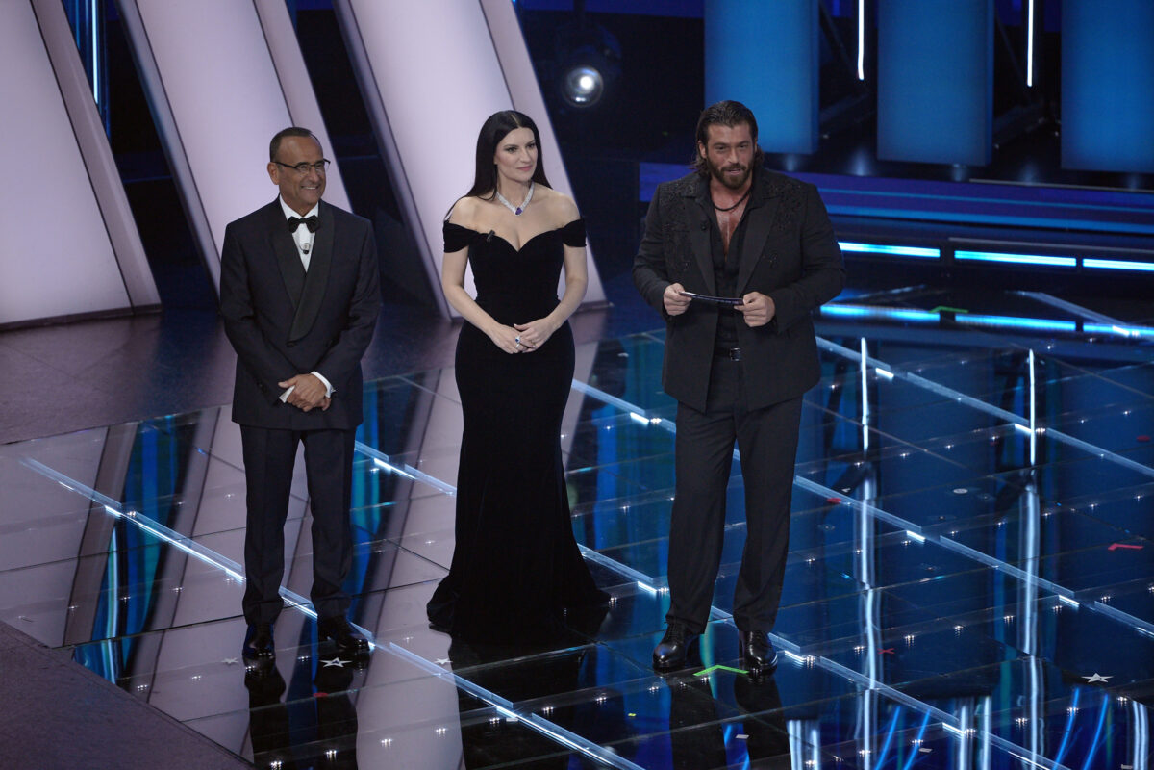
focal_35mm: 200
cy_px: 385
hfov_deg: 10.3
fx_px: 6411
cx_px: 577
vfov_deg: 6.9
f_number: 2.8
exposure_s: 1/500
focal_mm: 200
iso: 3200
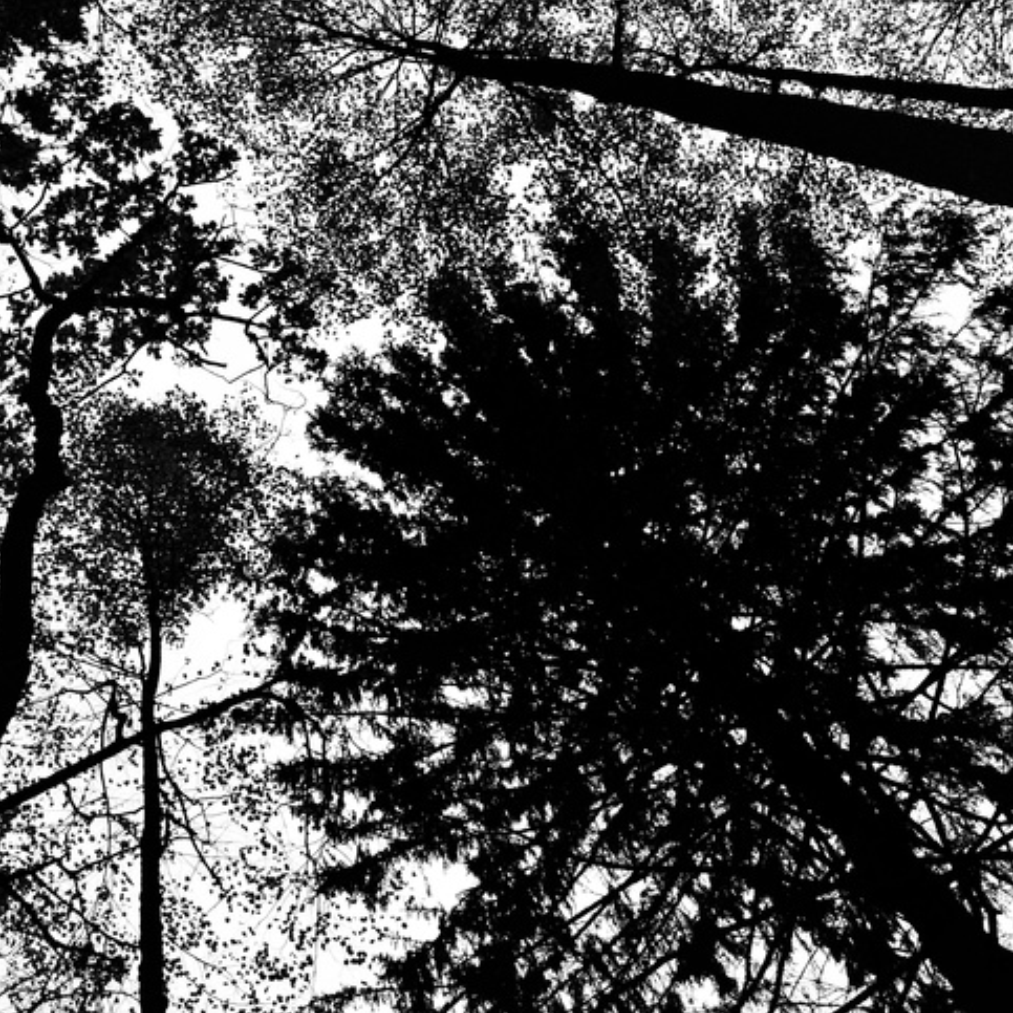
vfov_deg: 31.6
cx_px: 633
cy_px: 506
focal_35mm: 54
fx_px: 1788
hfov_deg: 31.5
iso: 100
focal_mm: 28
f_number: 7.1
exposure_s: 1/200
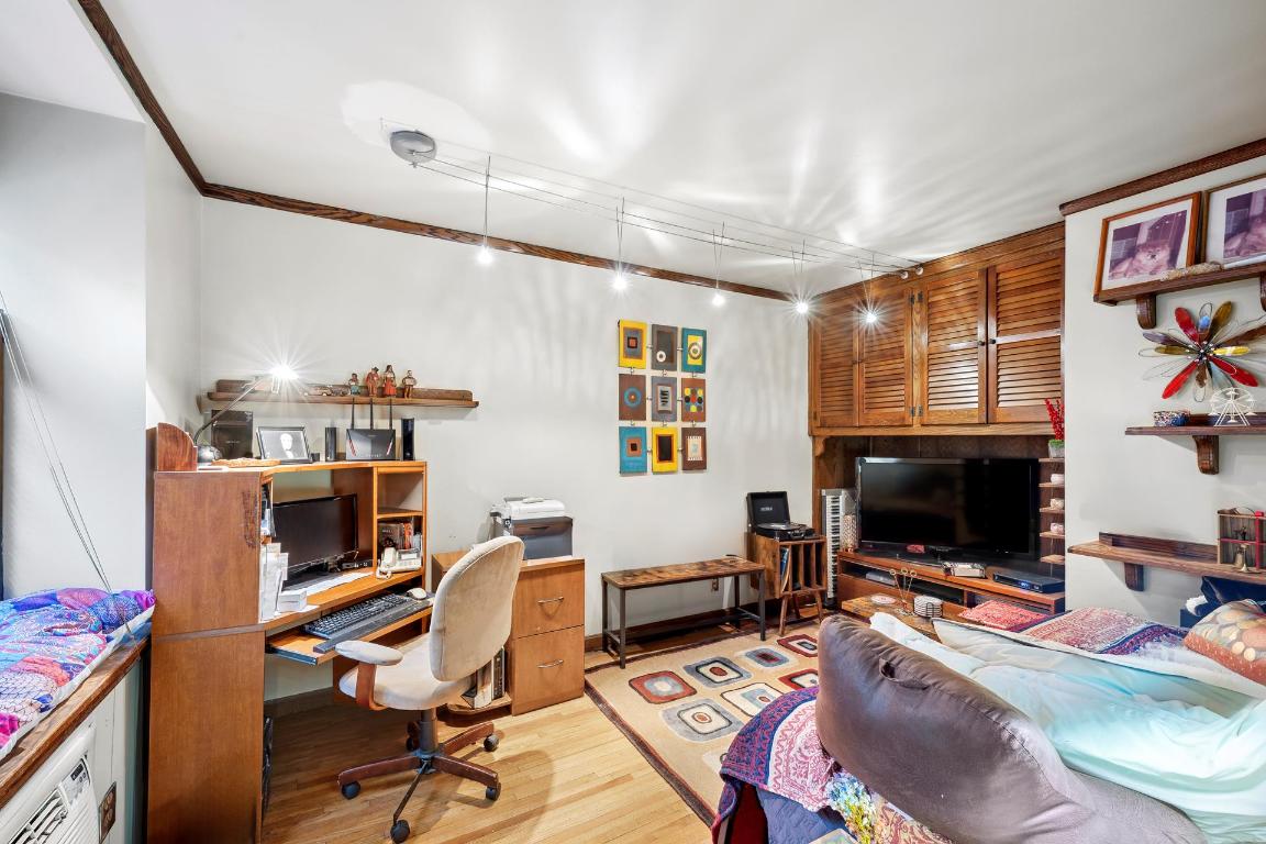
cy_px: 422
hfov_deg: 104.3
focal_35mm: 14
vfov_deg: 81.2
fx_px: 492
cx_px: 633
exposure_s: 1/1.67
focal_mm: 14
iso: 320
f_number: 9
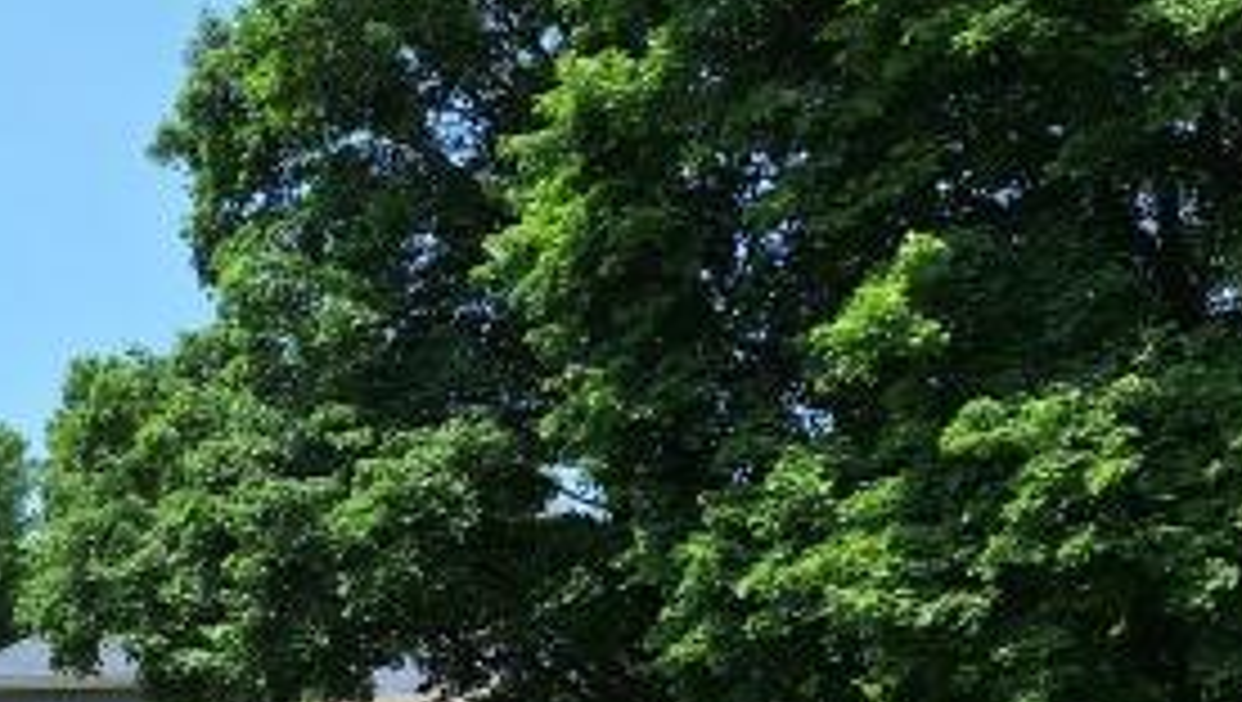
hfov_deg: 33.7
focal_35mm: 58
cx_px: 86
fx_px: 1912
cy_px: 842
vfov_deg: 19.6
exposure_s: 1/2604
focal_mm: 5.54
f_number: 1.8
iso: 40
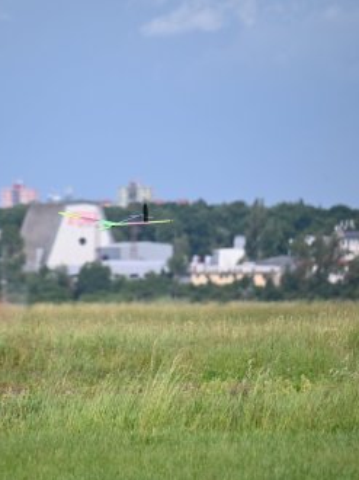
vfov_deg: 3.4
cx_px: 140
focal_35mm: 580
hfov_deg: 2.6
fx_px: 8031
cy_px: 240
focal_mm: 400
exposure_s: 1/3200
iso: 640
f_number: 7.1
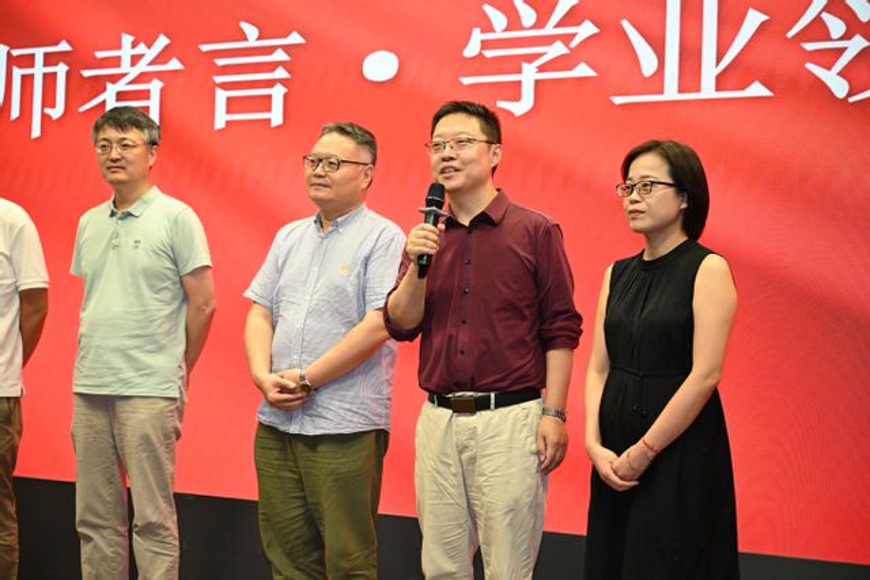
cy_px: 290
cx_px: 435
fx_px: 1692
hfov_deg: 28.8
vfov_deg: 19.5
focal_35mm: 70
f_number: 3.5
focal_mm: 70
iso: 1000
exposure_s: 1/125
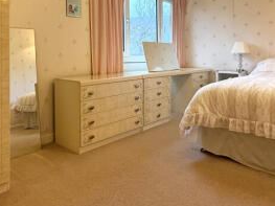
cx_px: 139
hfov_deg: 58.4
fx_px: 246
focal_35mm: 31
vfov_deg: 44.2
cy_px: 57
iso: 250
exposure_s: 1/100
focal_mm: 2.22
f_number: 2.2
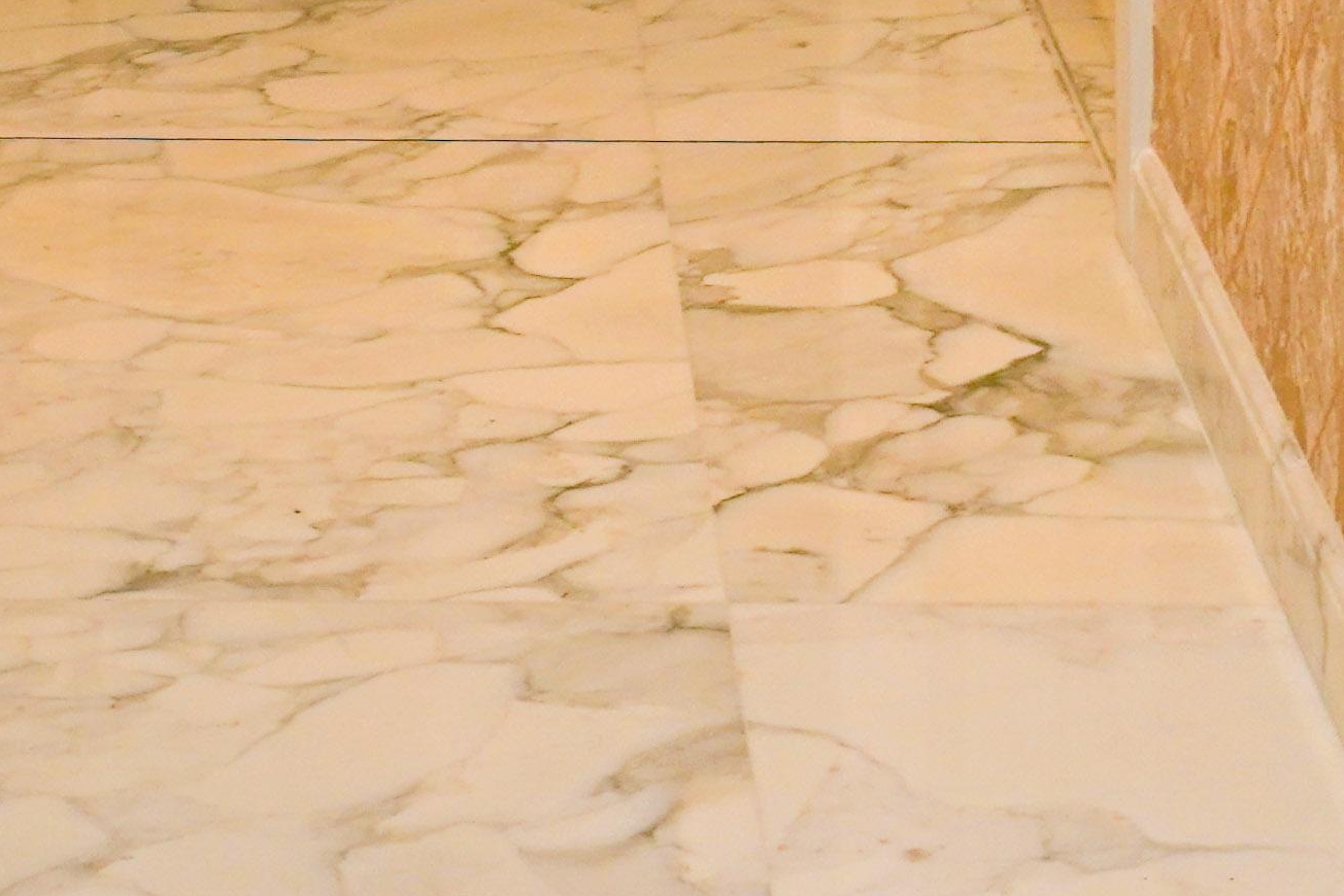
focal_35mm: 94
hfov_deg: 21.4
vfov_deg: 12.6
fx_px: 3504
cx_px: 254
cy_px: -965
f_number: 7.1
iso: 250
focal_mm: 20.4
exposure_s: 1/100
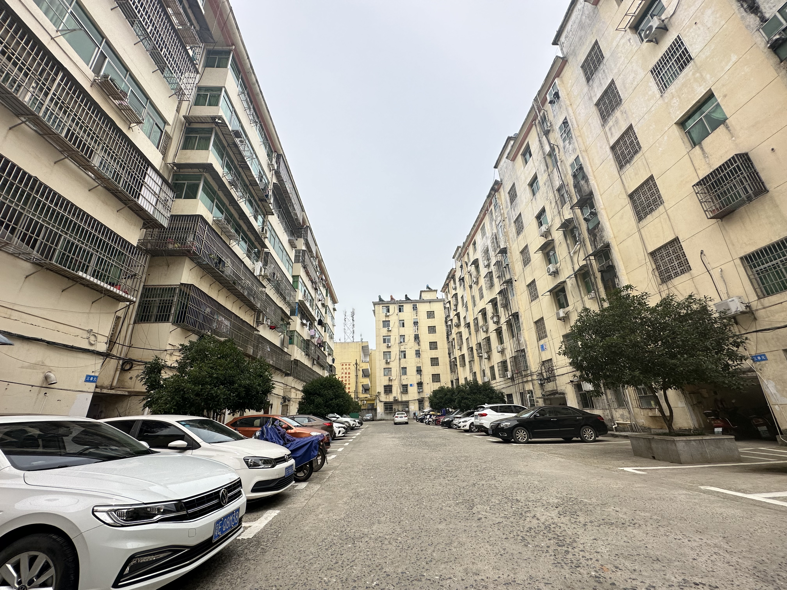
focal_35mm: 14
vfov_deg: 85.7
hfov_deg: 102.1
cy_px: 295
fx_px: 318
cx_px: 394
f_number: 2.2
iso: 40
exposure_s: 1/1825
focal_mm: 2.22
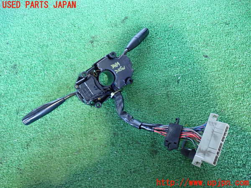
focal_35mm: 32
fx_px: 232
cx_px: 126
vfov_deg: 44.2
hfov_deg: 56.8
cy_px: 94
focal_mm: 5.79
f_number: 2.4
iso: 500
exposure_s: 1/30
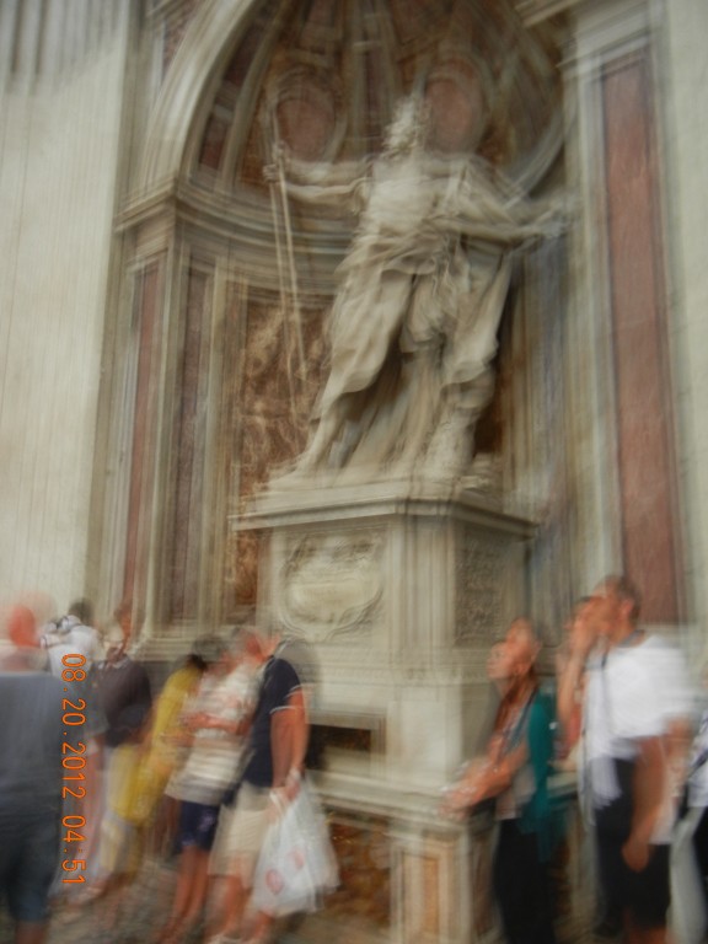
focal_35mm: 30
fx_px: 818
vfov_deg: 60.0
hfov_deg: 46.8
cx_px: 354
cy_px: 472
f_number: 3.5
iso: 215
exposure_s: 1
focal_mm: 5.4
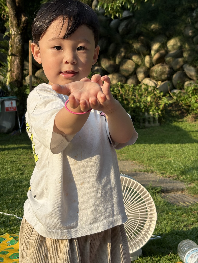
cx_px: 99
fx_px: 397
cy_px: 132
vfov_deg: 36.8
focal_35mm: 52
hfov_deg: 28.0
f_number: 1.6
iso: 32
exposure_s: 1/1287
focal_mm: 5.96
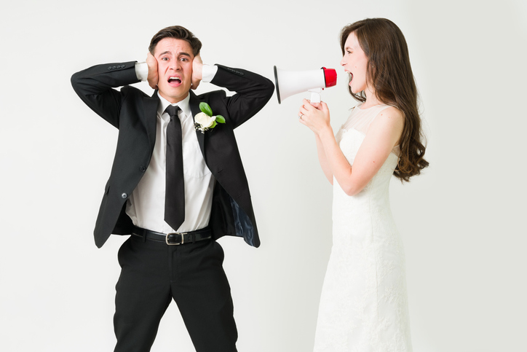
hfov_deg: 41.9
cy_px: 176
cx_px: 264
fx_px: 688
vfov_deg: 28.7
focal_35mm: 47
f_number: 8
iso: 125
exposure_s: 1/200
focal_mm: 47
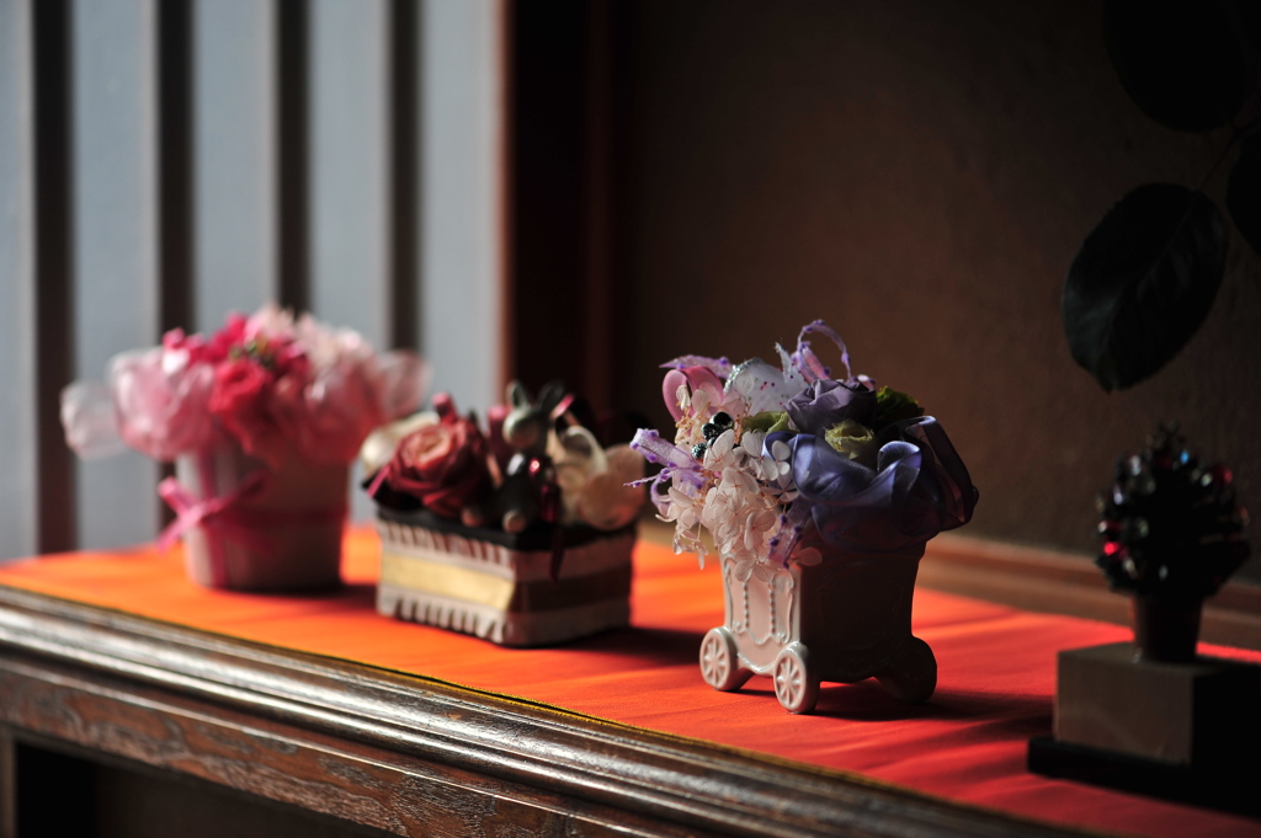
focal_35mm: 105
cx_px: 630
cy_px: 419
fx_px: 3675
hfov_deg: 19.5
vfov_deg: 13.0
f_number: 3.2
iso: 200
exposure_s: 1/2500
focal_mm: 105
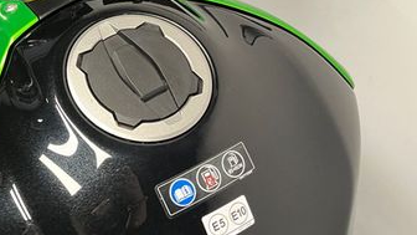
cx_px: 40
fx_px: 597
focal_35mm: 54
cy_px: 36
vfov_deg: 21.8
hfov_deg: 36.1
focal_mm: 5.1
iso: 200
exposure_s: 1/50
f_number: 1.6
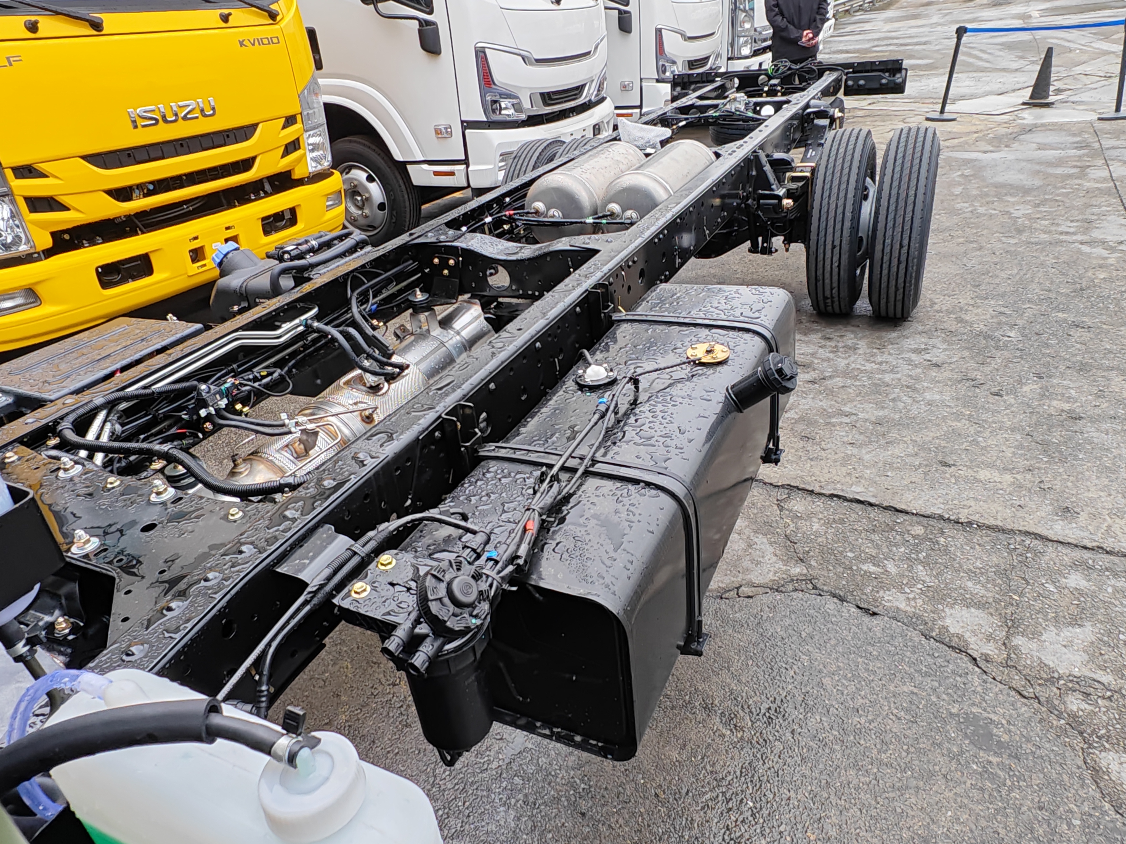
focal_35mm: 23
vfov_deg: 58.8
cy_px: 422
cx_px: 563
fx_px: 748
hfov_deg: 74.0
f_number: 2
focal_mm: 1.82
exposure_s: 1/100
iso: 100
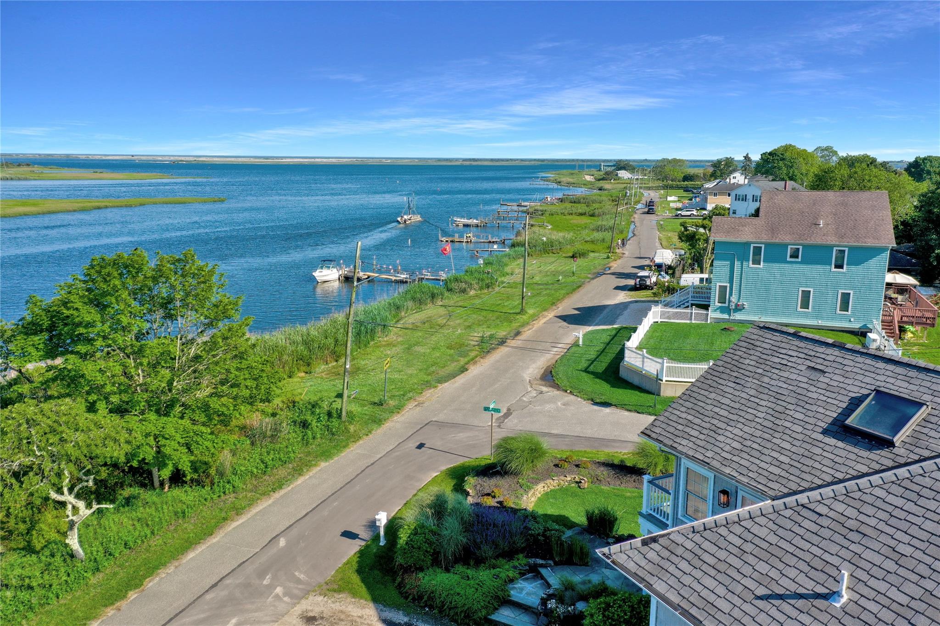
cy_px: 313
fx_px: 731
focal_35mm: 28
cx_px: 470
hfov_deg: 65.5
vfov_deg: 46.4
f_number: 5.6
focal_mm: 10.26
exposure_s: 1/1000
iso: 100
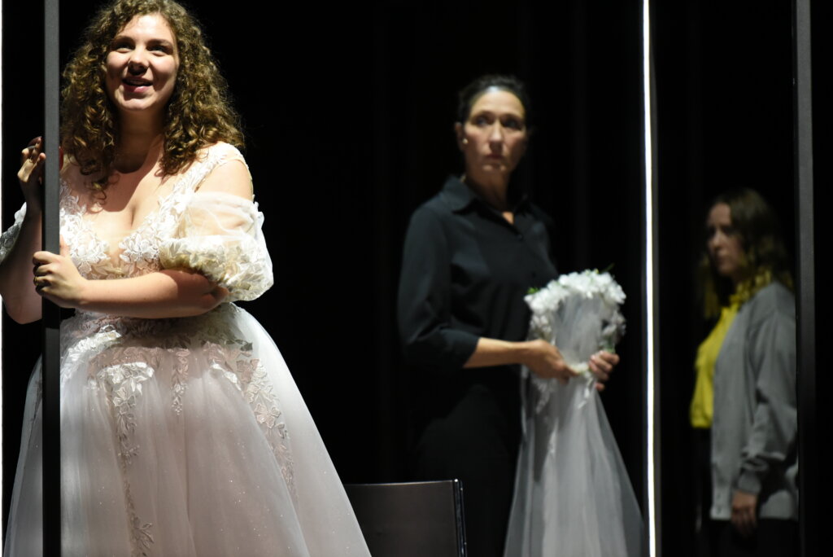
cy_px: 278
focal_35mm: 200
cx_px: 416
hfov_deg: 10.3
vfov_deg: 6.9
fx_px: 4630
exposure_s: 1/1250
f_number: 2.8
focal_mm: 200
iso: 3200
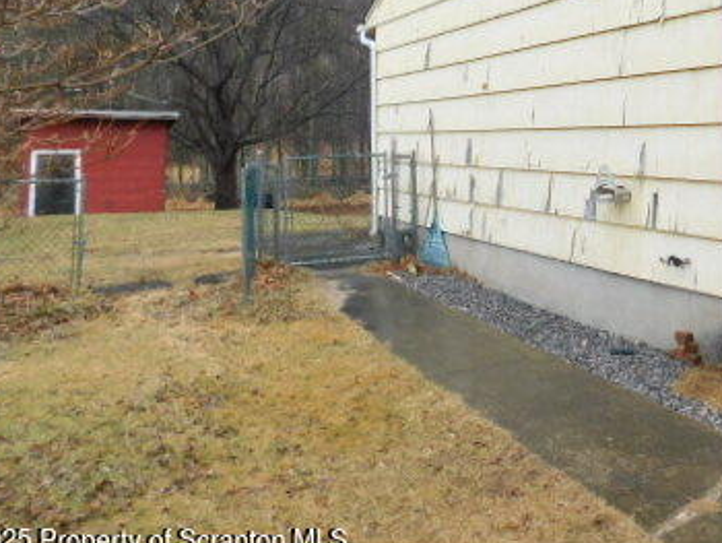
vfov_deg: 33.1
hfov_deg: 42.3
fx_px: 877
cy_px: 89
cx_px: 600
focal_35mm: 42
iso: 125
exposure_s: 1/60
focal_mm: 4
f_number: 3
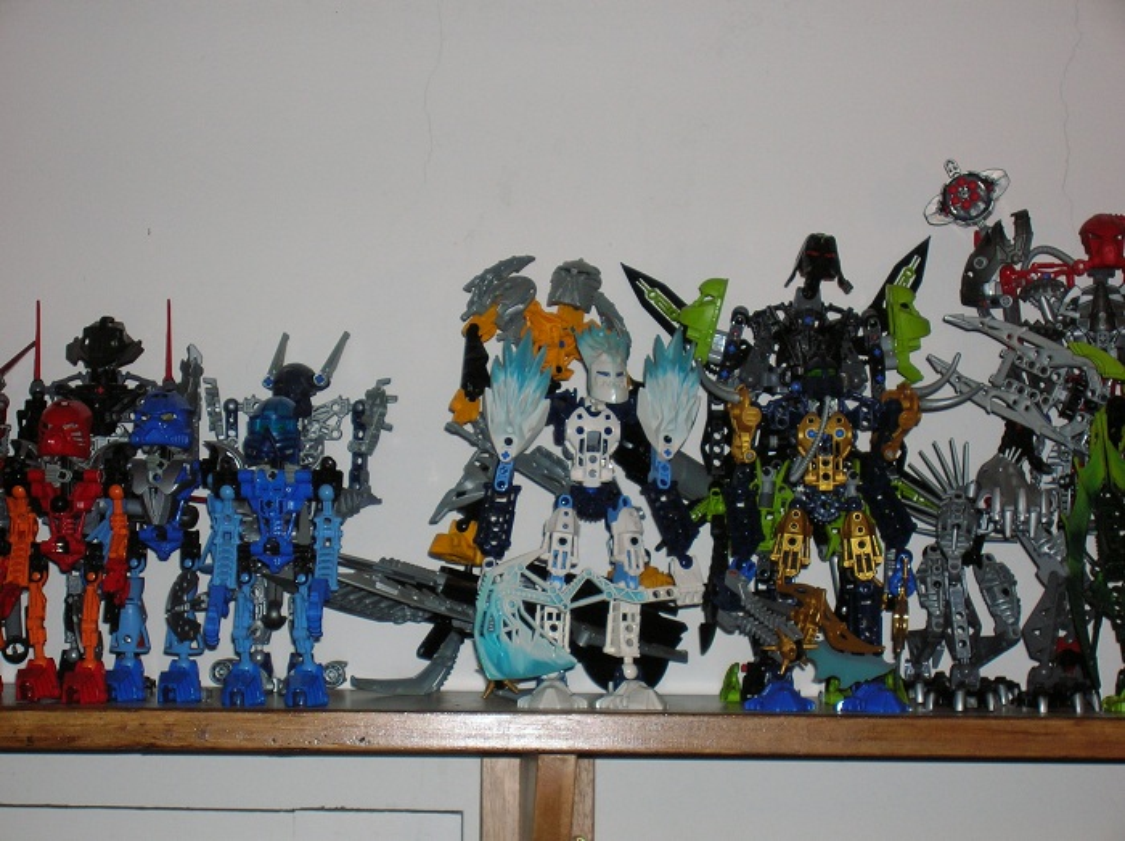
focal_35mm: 102
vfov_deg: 14.5
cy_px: 420
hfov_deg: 19.3
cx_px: 562
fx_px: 3310
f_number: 4.9
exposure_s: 1/60.1
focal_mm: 17.1
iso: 84
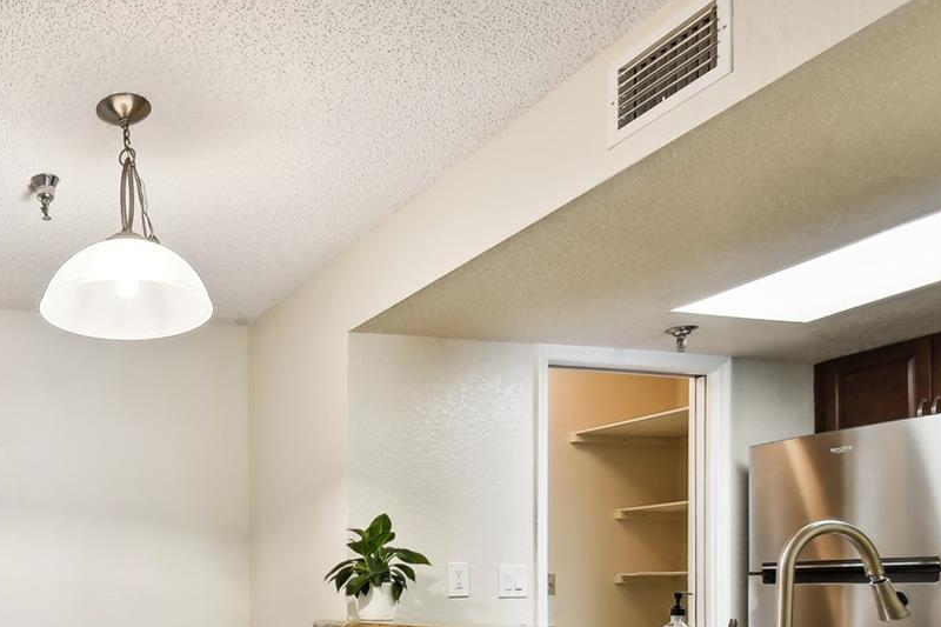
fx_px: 784
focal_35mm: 30
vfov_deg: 40.5
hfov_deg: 54.5
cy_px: 559
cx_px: 106
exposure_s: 1/8
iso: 100
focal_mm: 10
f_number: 7.1
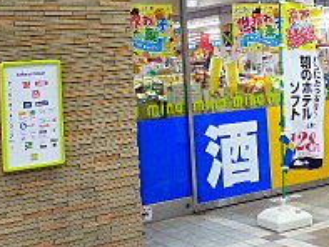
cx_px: 247
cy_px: 20
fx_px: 618
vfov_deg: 22.0
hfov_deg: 29.3
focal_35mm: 65
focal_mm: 3.58
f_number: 2.8
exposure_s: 1/60
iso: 200
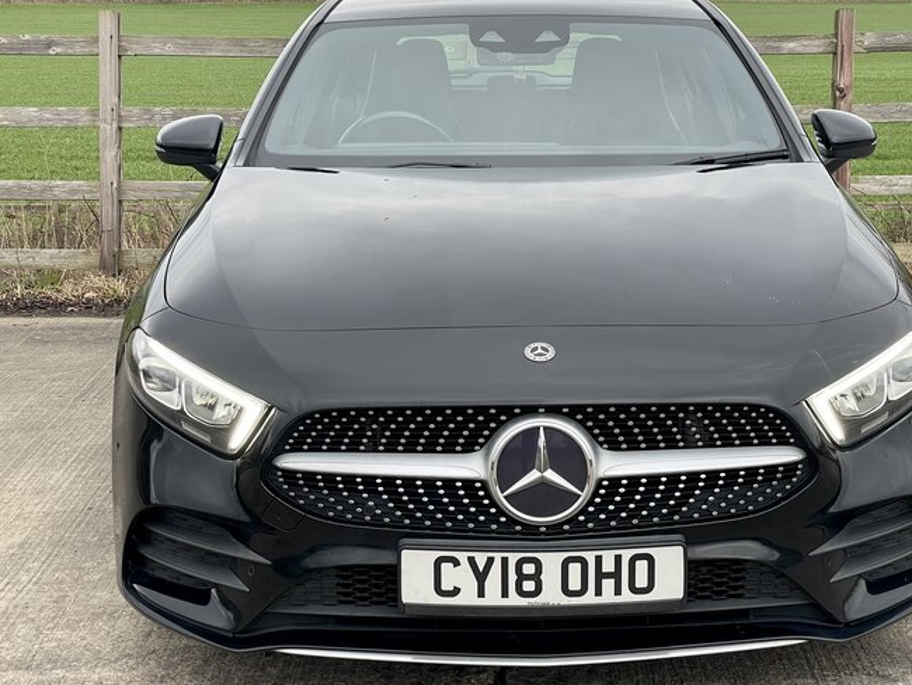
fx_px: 1687
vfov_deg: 22.9
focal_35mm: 64
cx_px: 532
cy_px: 307
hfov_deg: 30.2
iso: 25
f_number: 2
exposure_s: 1/152
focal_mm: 6
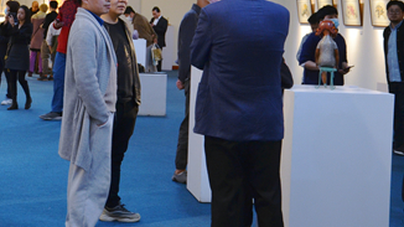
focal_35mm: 90
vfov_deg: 13.4
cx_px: 129
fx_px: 964
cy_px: 50
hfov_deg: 23.6
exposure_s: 1/60
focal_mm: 34
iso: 640
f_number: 4.2
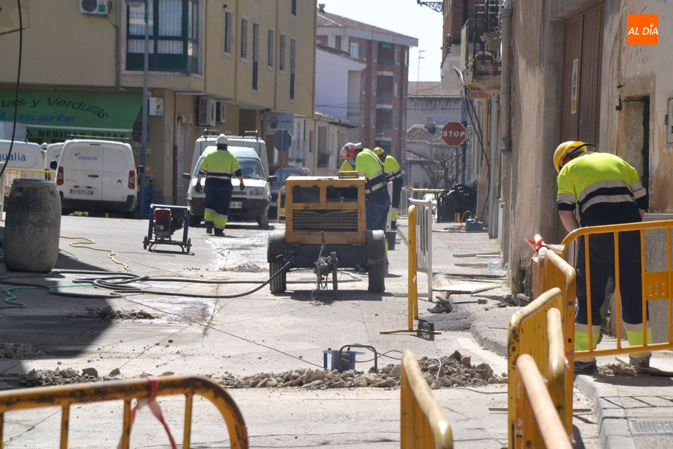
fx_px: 2944
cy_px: 224
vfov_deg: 8.7
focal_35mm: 158
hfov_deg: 13.0
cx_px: 336
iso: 3200
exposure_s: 1/3200
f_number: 14
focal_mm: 105
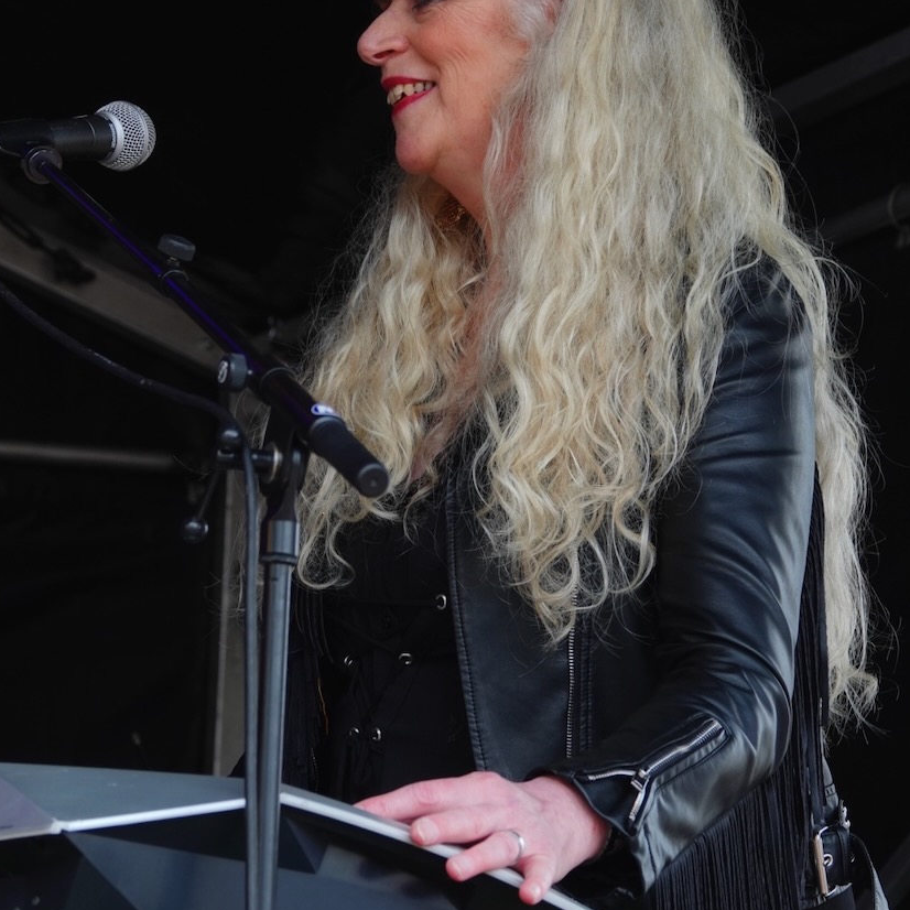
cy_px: 307
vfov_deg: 12.4
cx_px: 461
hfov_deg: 12.4
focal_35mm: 141
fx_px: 4194
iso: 100
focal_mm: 39.42
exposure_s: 1/125
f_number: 4
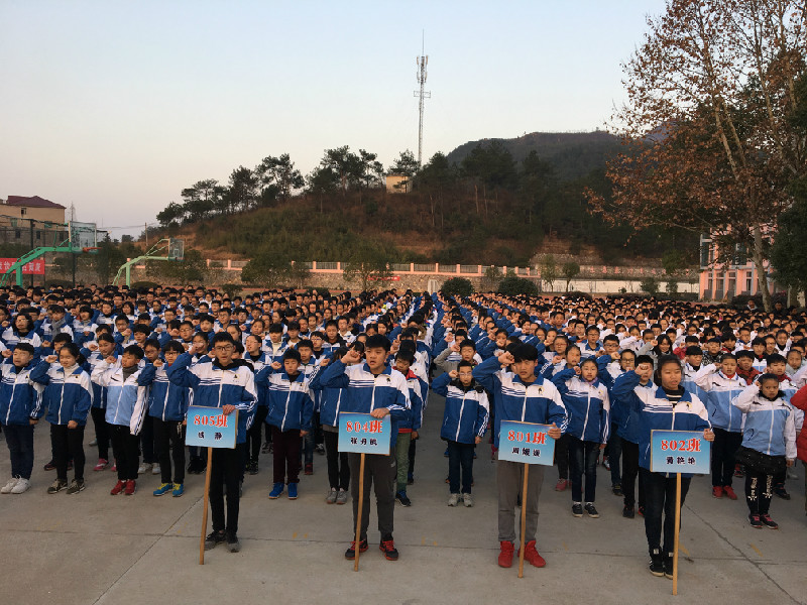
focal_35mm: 29
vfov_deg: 48.2
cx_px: 404
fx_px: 676
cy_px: 302
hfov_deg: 61.7
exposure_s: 1/191
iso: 25
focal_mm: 4.15
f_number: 2.2
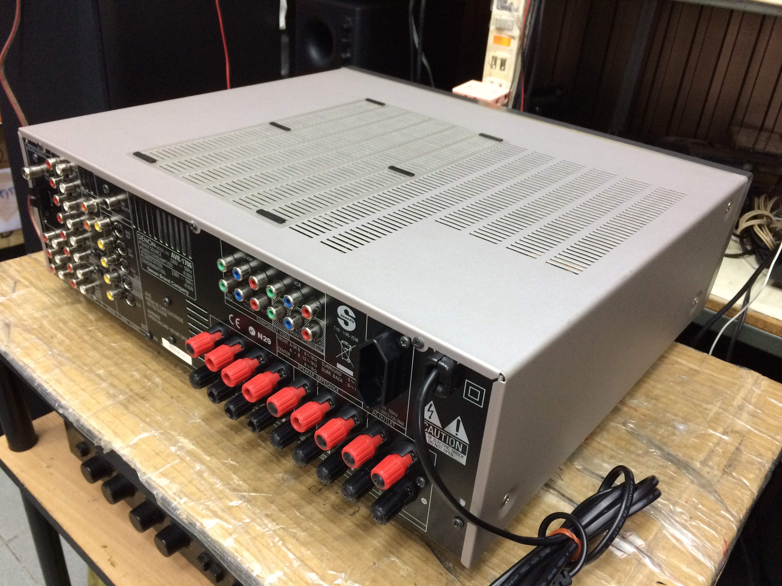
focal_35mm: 29
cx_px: 391
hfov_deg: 61.7
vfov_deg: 48.2
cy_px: 293
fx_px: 655
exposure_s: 1/33
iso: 160
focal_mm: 4.15
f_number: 2.2
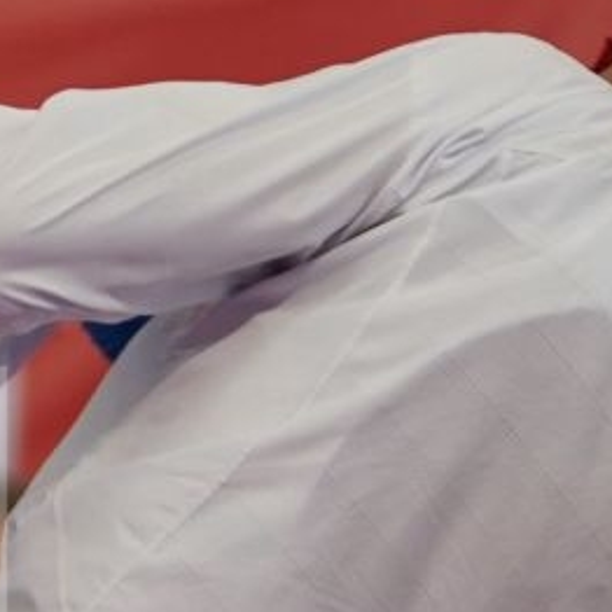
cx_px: -1002
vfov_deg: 2.9
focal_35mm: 595
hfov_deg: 2.9
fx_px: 11901
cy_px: 579
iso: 1250
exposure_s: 1/1000
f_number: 2.8
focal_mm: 102
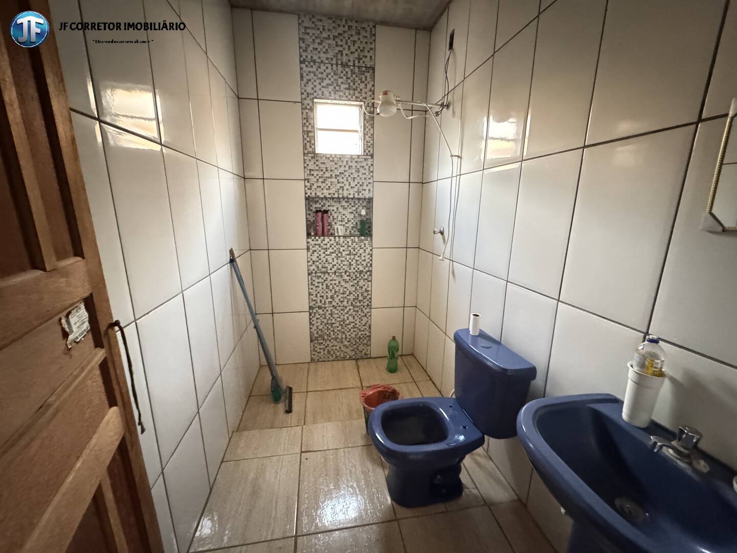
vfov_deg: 85.7
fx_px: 298
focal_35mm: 14
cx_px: 368
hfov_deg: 102.1
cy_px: 276
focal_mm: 2.22
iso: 2500
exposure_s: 1/20
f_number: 2.2
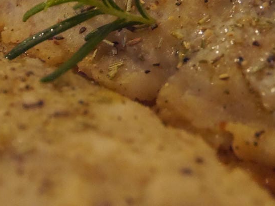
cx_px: 112
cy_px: 63
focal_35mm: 189
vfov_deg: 7.9
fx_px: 1502
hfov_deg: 10.5
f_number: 6
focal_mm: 43
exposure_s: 1/50
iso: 3200
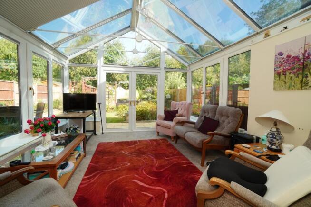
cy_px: 104
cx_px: 156
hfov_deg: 100.4
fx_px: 130
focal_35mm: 15
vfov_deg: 77.4
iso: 400
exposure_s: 1/160
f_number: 7.1
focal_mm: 10
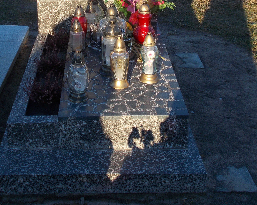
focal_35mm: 74
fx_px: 563
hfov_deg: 25.7
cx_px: 107
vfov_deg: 20.2
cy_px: 12
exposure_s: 1/250
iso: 80
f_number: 4.2
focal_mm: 7.9
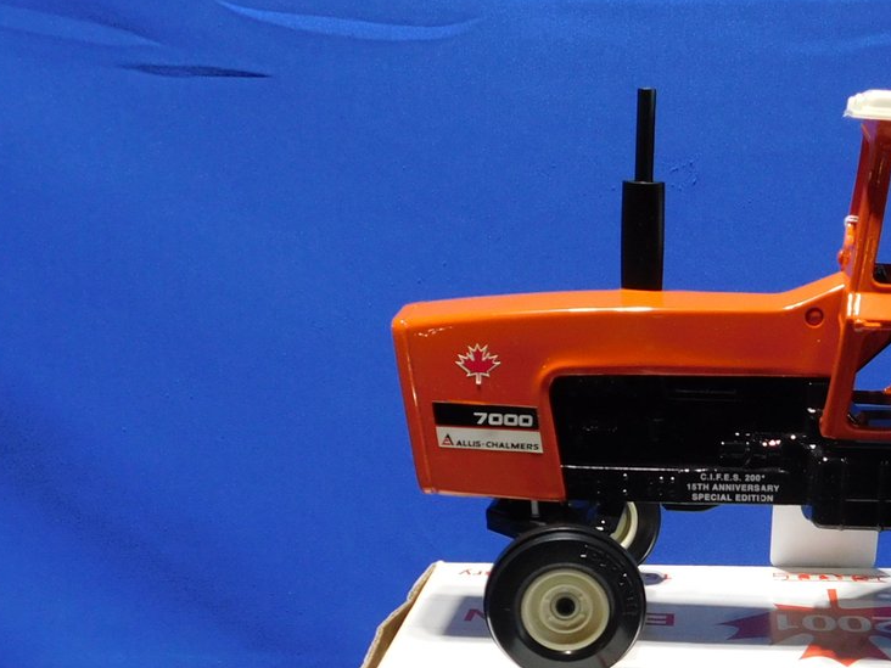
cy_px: 620
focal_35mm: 62
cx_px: 691
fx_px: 1596
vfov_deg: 23.0
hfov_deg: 30.6
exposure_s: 1/30
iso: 200
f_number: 3.2
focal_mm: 5.3
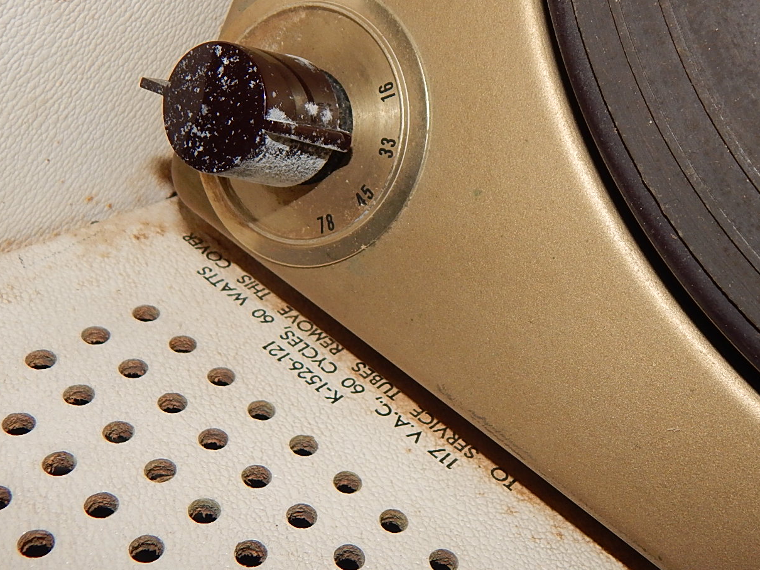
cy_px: 288
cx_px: 496
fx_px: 900
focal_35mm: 41
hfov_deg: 45.2
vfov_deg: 35.1
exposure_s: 1/30
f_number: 6.5
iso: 200
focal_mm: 5.6
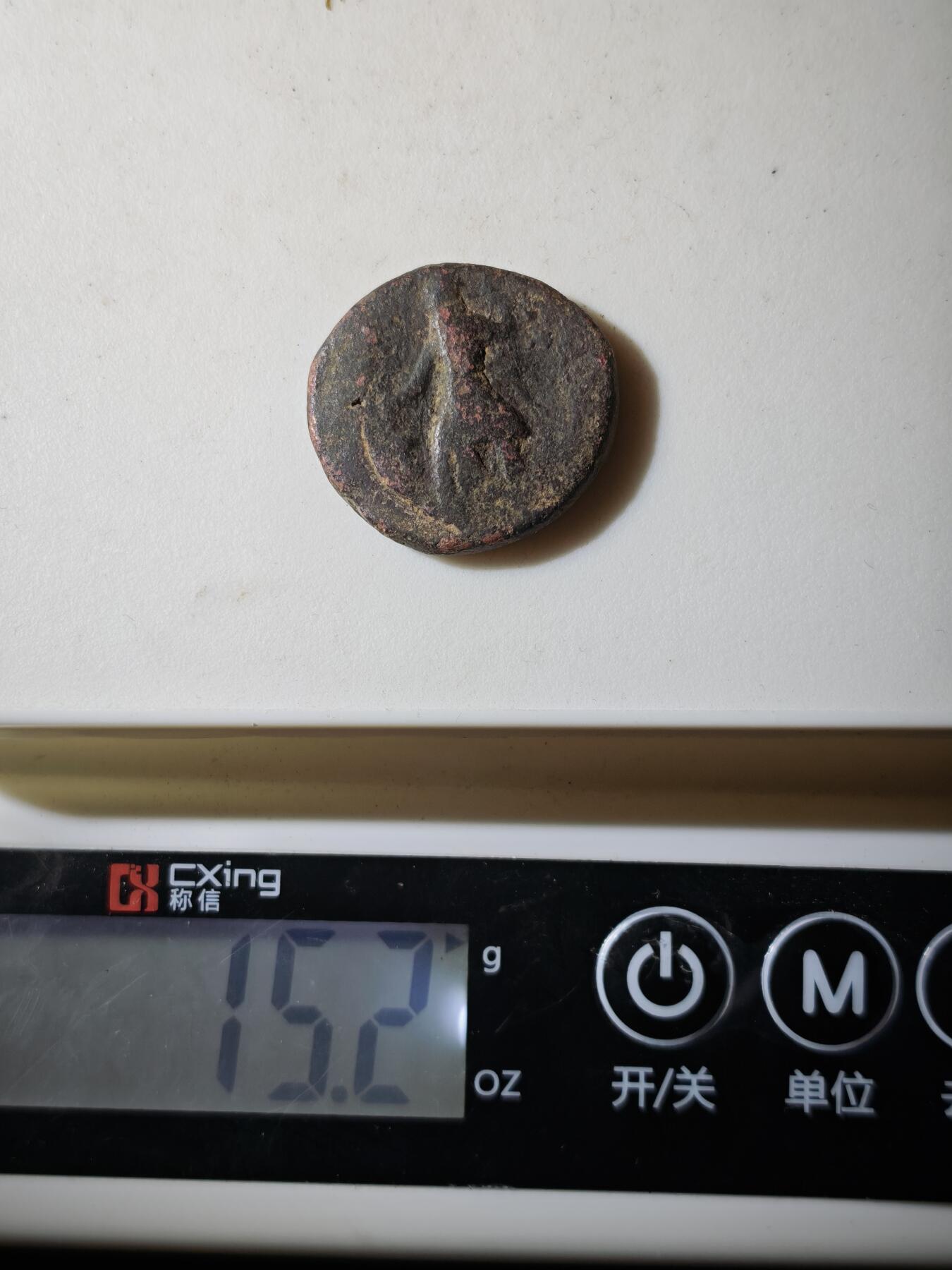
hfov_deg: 29.1
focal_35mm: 50
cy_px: 635
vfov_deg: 38.2
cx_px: 476
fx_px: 1833
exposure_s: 1/400
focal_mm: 5.85
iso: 50
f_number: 1.63
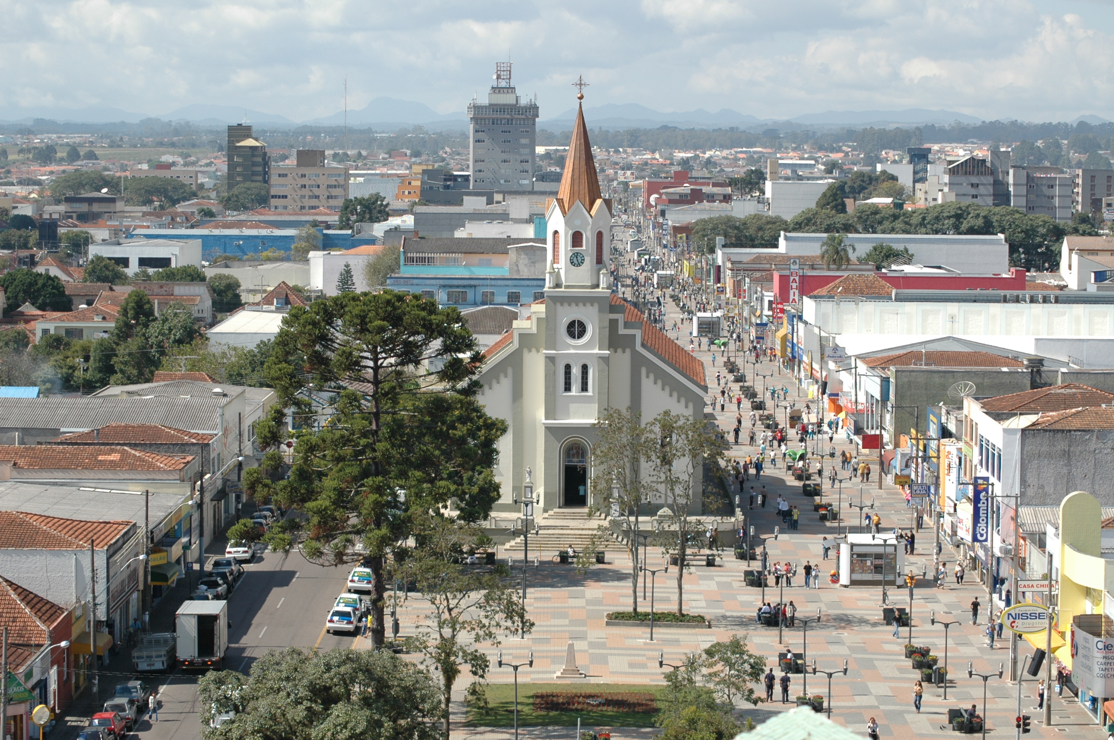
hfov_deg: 19.5
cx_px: 557
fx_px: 3245
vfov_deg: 13.0
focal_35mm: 105
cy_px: 370
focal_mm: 70
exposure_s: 1/500
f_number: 7.1
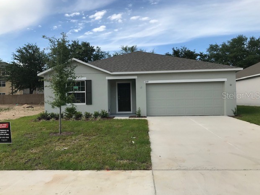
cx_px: 127
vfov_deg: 48.2
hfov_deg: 61.7
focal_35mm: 29
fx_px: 218
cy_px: 95
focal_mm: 3.99
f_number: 1.8
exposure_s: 1/1742
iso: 20
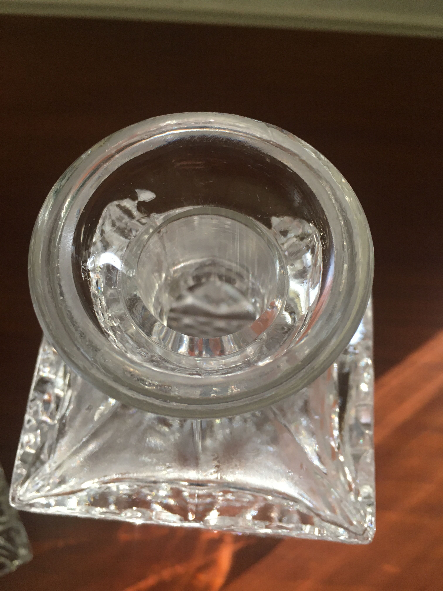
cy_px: 296
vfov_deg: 61.7
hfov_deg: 48.2
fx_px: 495
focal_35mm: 29
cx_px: 222
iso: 100
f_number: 2.2
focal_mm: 4.15
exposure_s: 1/33
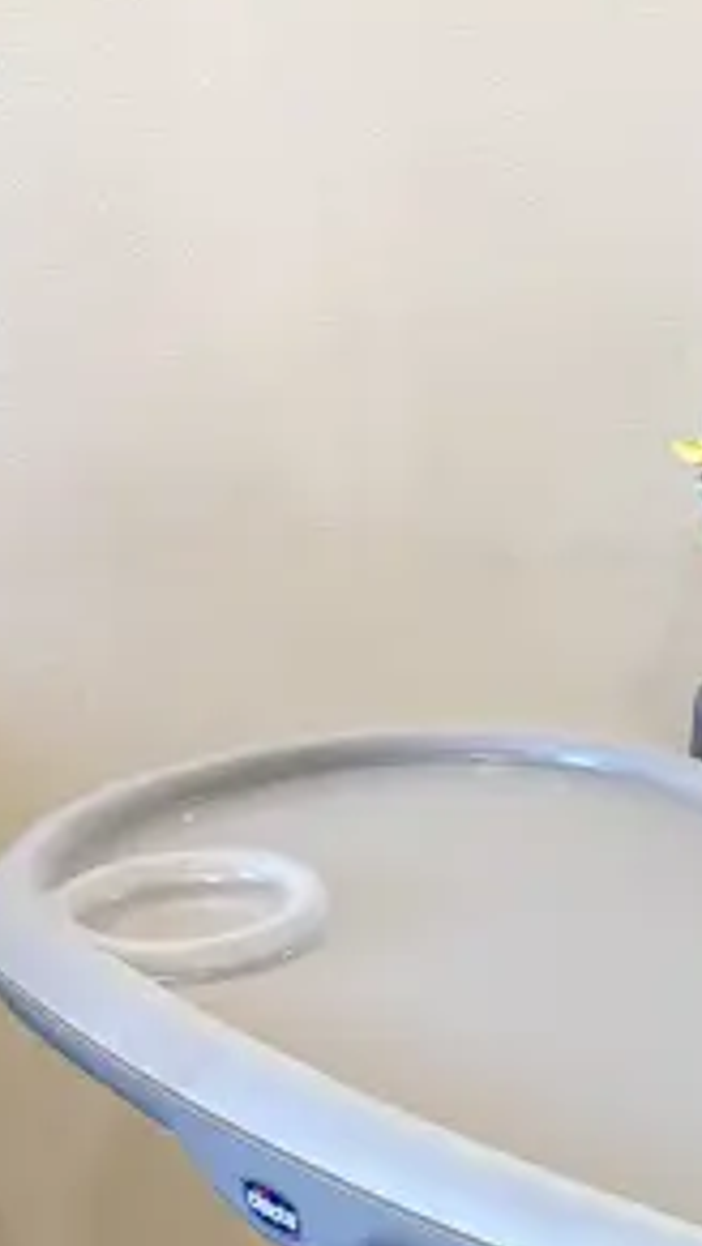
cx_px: 1077
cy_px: 1422
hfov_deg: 15.2
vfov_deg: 26.3
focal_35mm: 73
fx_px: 2412
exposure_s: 1/50
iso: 160
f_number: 1.6
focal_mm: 5.96
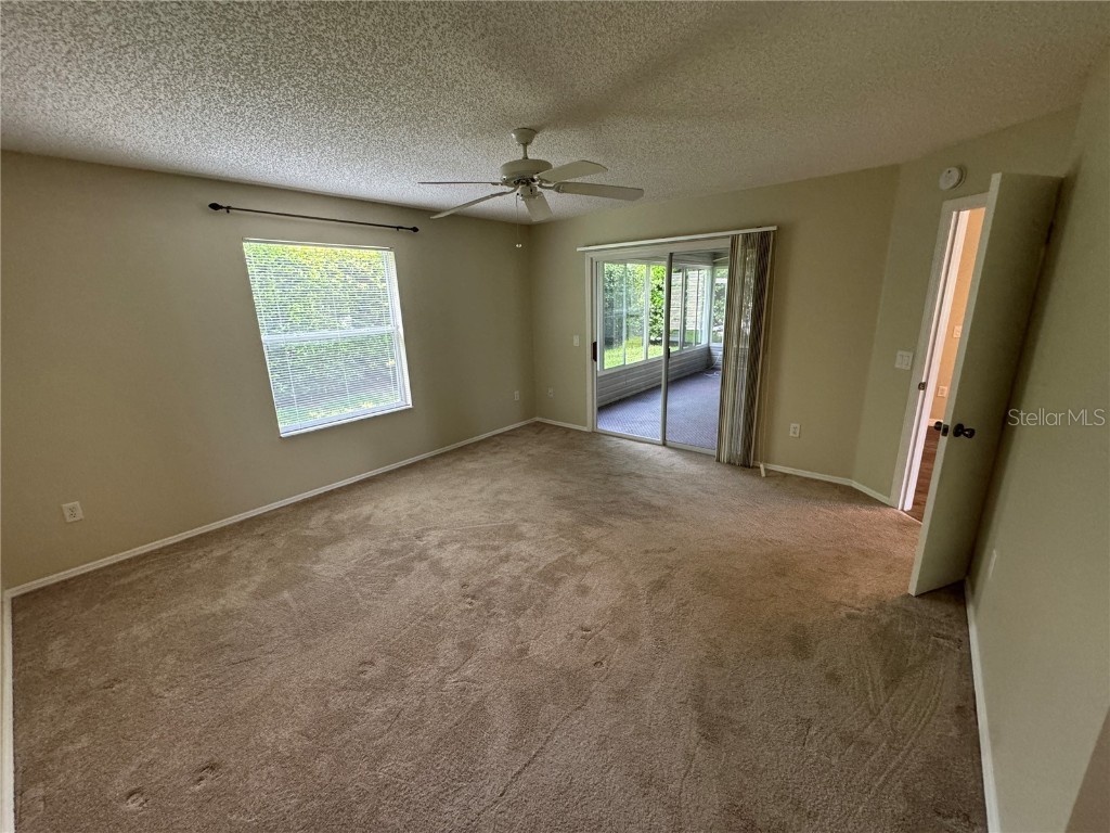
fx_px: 449
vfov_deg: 85.7
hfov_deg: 102.1
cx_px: 555
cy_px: 416
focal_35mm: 14
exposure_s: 1/120
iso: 320
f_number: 2.2
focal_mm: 2.22
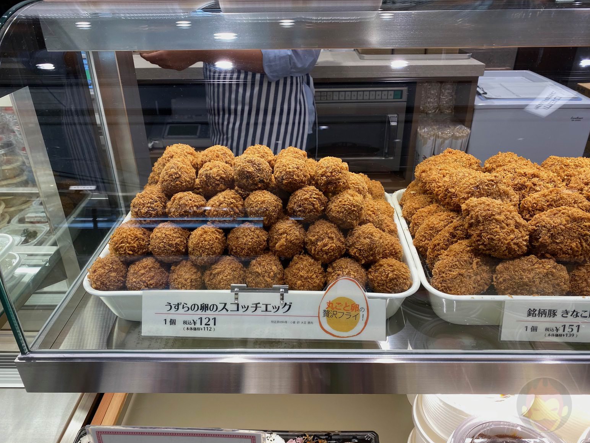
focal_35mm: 27
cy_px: 217
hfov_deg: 65.3
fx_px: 460
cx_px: 294
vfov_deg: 51.4
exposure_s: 1/100
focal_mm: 4.25
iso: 50
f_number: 1.8
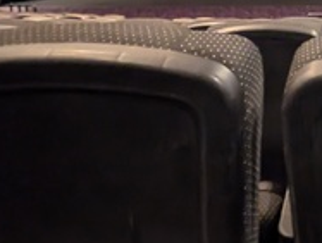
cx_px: 363
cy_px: -81
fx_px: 382
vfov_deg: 28.3
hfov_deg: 37.4
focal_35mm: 41
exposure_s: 1/2.07
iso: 1346
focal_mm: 2.23
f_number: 1.95
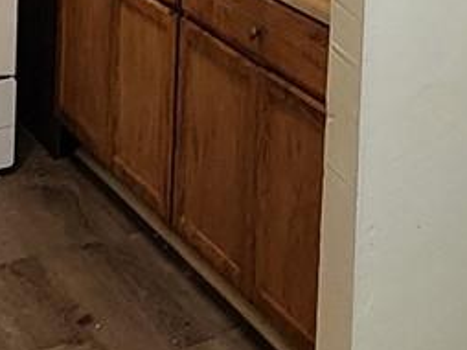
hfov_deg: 21.5
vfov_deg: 15.5
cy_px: -273
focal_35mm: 82
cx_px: 609
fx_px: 1105
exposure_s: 1/60
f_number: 2.2
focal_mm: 2.2
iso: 400
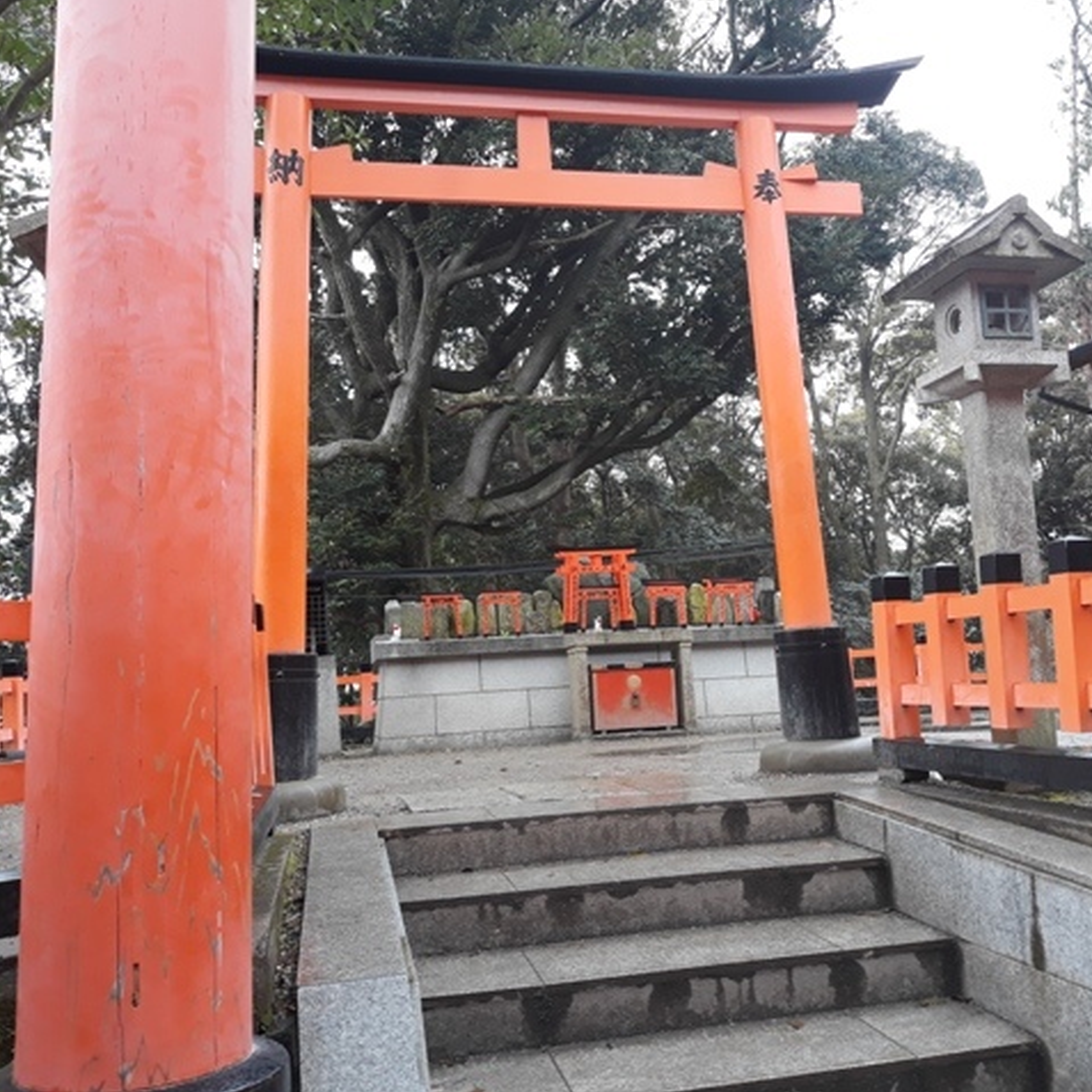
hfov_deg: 50.9
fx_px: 1142
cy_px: 545
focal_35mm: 32
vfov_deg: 51.1
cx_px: 620
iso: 64
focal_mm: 3.71
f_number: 1.7
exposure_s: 1/40
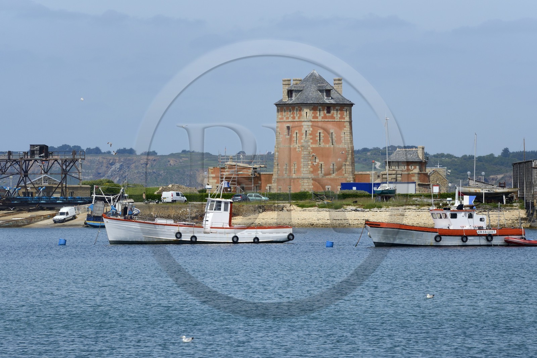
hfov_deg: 10.3
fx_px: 2983
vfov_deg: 6.9
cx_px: 268
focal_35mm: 200
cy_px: 179
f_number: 14
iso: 200
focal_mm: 200
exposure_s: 1/320
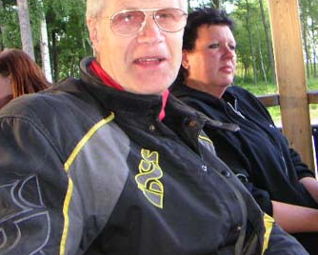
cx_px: 206
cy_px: 96
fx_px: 509
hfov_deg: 34.5
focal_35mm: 54
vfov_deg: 28.1
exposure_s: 1/45
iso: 200
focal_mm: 4.8
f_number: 2.8
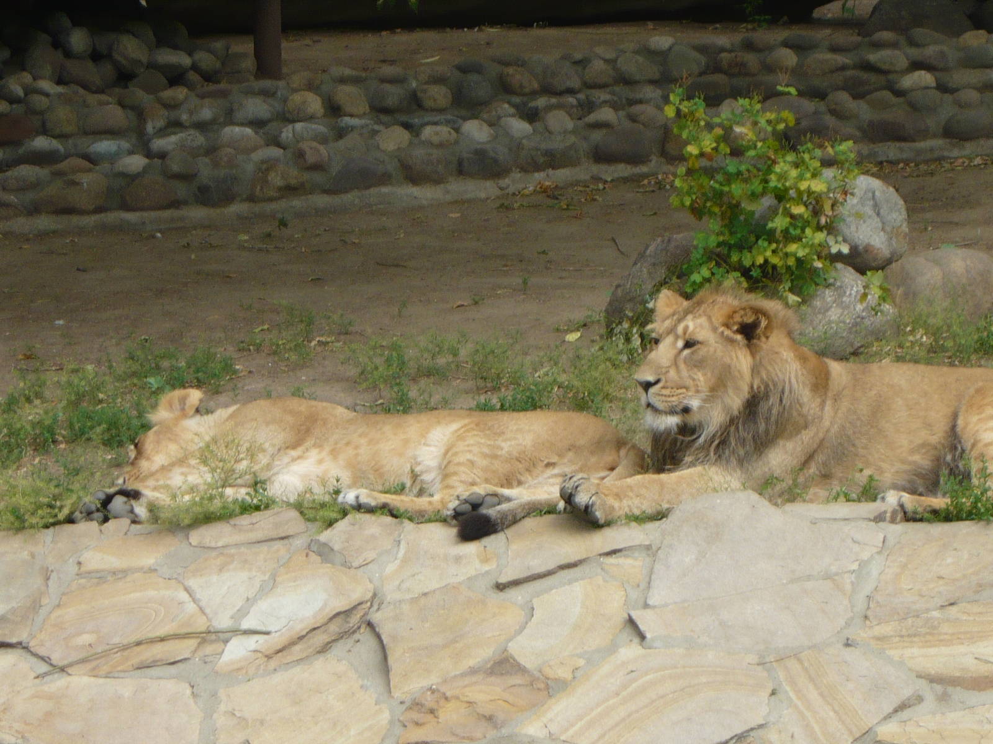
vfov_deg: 9.3
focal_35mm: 160
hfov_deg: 12.3
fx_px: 4590
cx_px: 496
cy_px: 372
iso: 100
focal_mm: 16.5
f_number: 5.1
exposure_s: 1/200
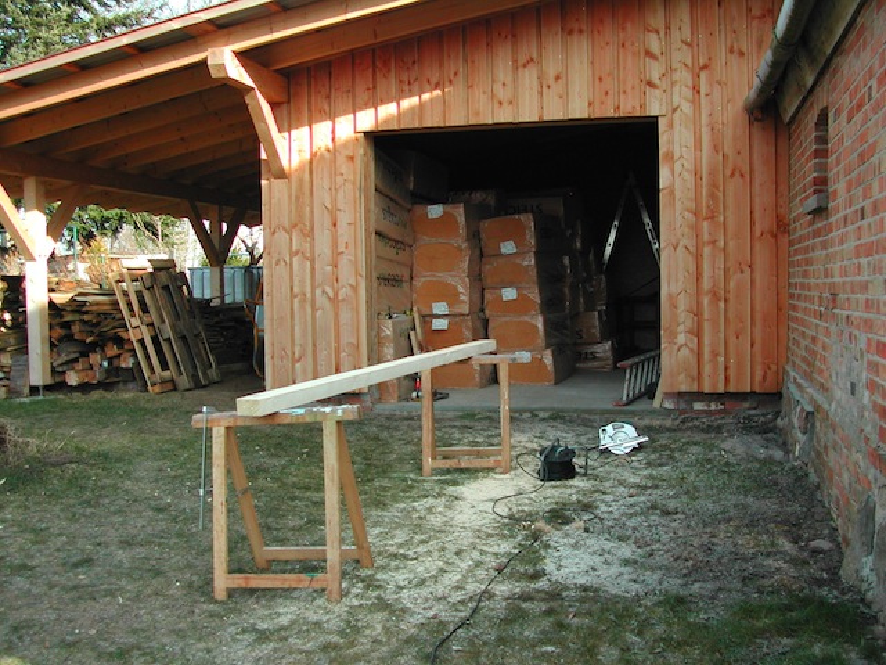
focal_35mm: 38
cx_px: 443
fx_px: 973
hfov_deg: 49.0
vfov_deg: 37.7
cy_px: 332
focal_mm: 8
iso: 100
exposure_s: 1/352
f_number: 2.8
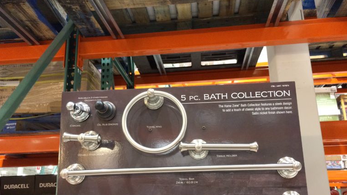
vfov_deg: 36.5
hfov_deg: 61.0
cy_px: 121
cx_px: 174
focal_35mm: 32
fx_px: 295
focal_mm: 4.15
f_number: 2.2
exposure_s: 1/30
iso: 160
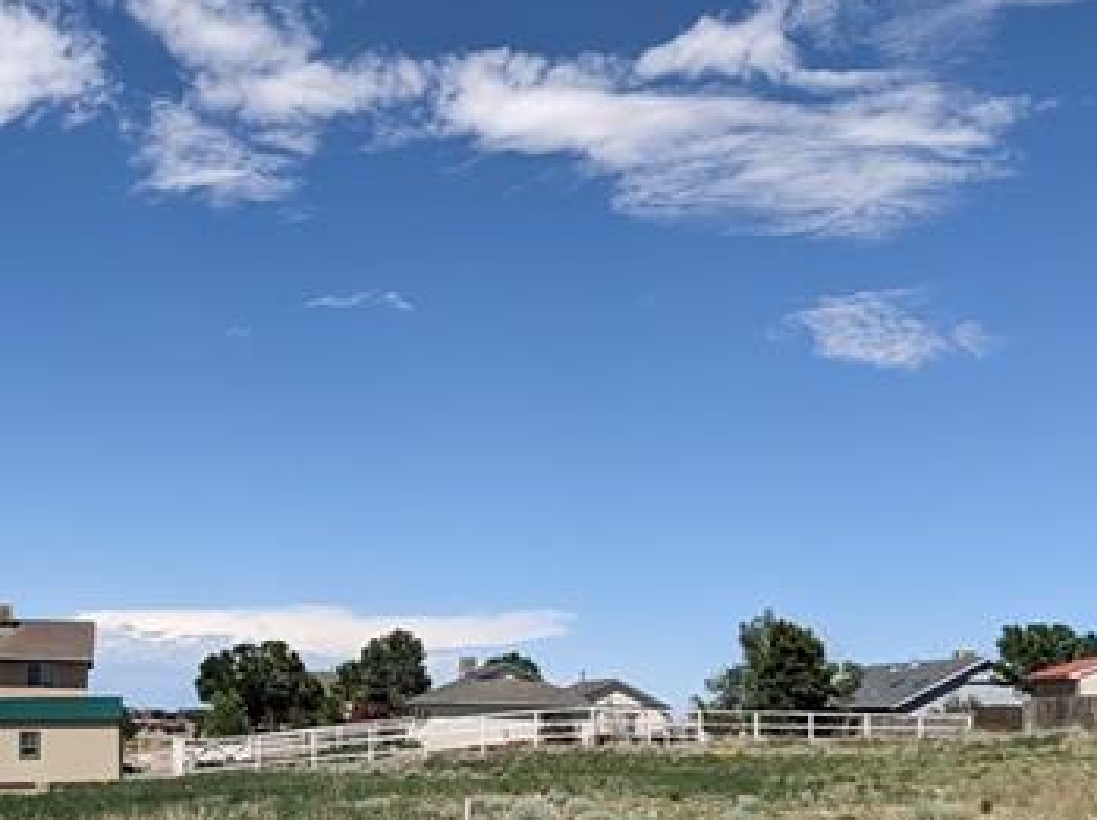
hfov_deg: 38.8
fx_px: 1488
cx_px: 201
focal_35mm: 47
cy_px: 586
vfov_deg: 30.4
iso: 37
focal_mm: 2.22
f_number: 2.2
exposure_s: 1/1808
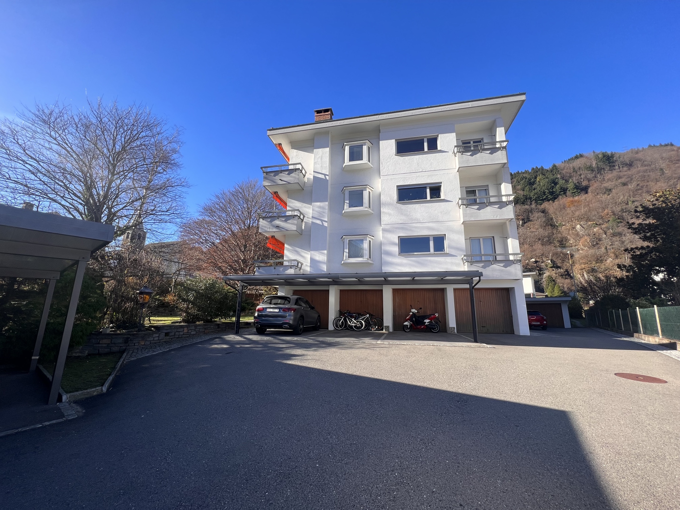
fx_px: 255
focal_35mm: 13
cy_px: 255
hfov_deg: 106.2
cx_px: 340
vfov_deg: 89.9
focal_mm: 1.57
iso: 32
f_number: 1.8
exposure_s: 1/786
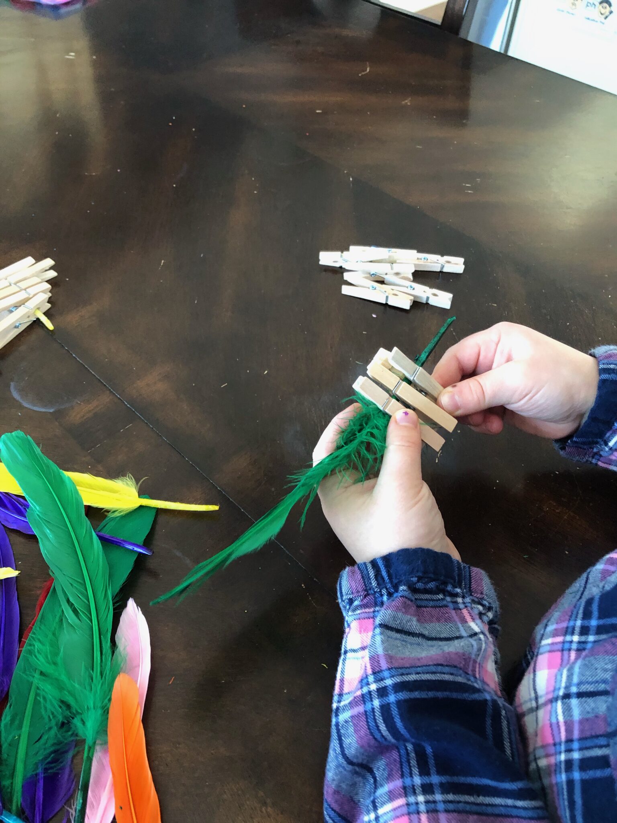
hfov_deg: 49.7
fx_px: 665
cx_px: 308
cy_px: 412
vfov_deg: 63.4
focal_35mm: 28
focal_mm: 3.99
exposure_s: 1/15
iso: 80
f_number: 1.8
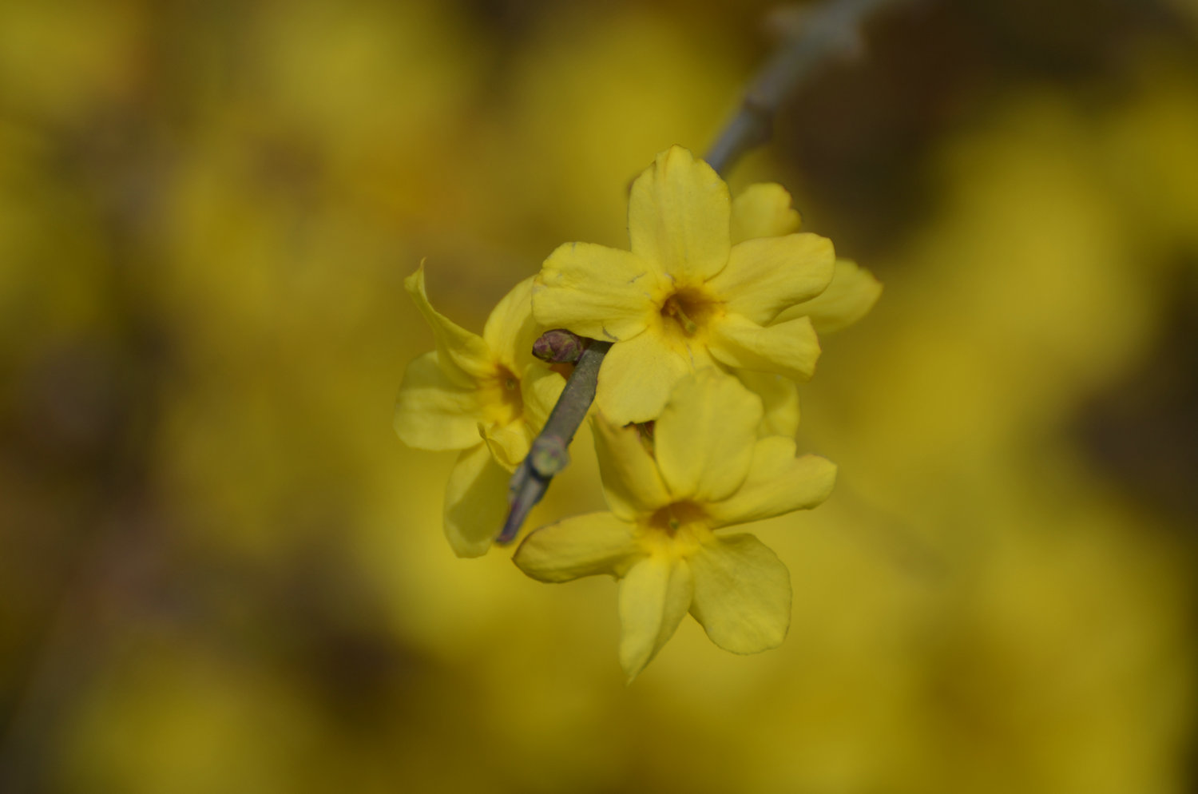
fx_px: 14946
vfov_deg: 3.0
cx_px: 599
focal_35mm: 450
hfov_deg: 4.6
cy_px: 397
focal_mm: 300
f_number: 5.6
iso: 100
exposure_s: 1/1000
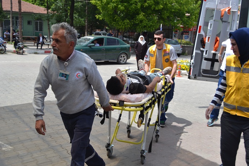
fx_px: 270
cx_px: 124
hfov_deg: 49.6
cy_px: 83
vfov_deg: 34.2
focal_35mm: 39
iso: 100
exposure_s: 1/200
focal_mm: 26
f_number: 7.1
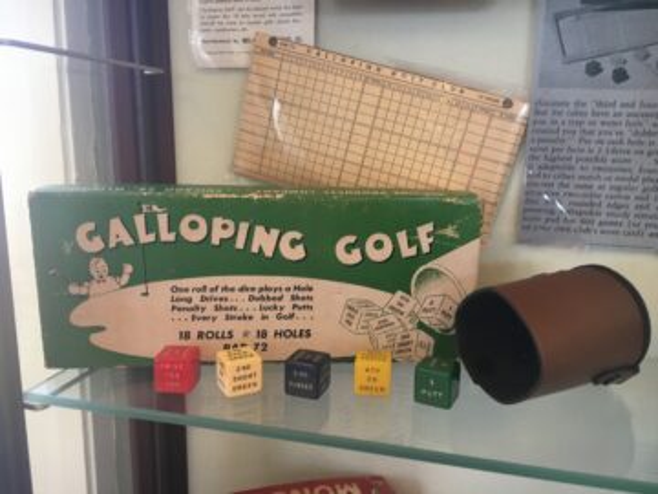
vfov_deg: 48.2
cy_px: 247
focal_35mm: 29
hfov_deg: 61.7
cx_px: 329
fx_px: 551
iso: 80
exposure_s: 1/30
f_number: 2.2
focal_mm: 4.15
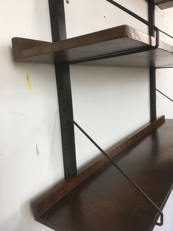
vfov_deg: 61.7
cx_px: 86
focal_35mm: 29
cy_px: 116
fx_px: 193
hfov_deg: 48.2
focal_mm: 4.15
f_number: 2.2
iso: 40
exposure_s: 1/33
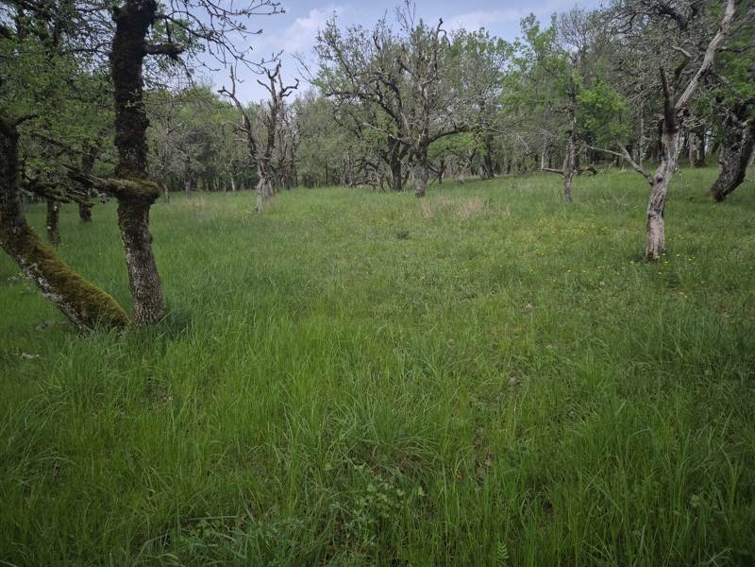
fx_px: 502
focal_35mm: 23
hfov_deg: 73.9
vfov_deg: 58.9
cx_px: 378
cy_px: 284
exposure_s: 1/612
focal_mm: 5.4
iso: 25
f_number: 1.8
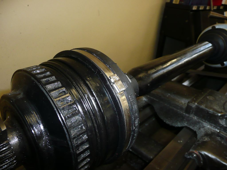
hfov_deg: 63.4
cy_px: 85
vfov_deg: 49.7
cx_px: 114
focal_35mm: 28
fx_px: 184
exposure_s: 1/30
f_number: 3.3
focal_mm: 4.6
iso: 200
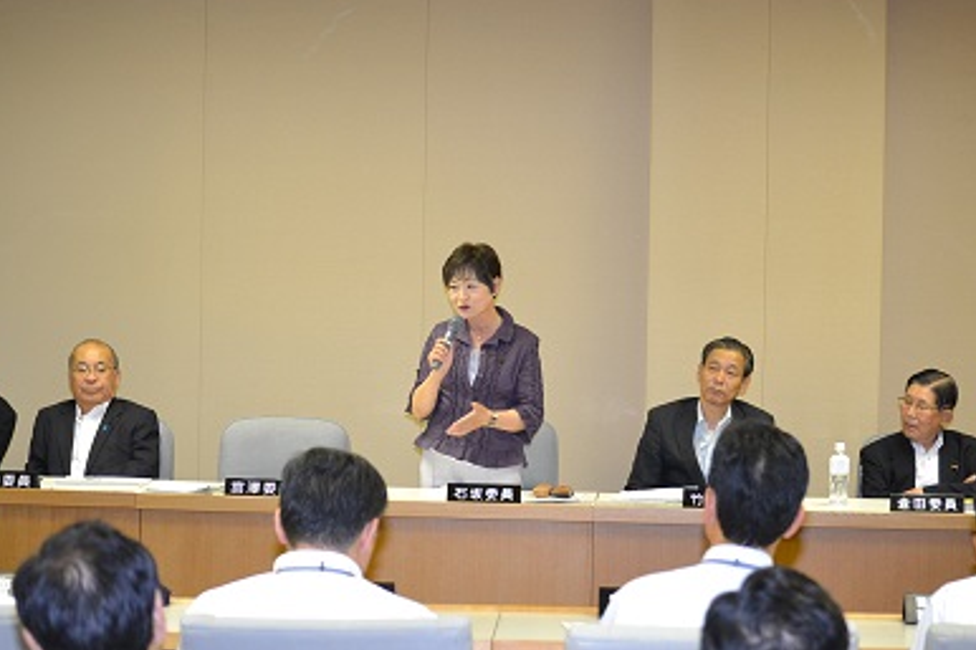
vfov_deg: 16.0
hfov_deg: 23.8
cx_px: 478
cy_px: 329
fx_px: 2317
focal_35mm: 86
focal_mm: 55
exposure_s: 1/60
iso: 1000
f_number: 4
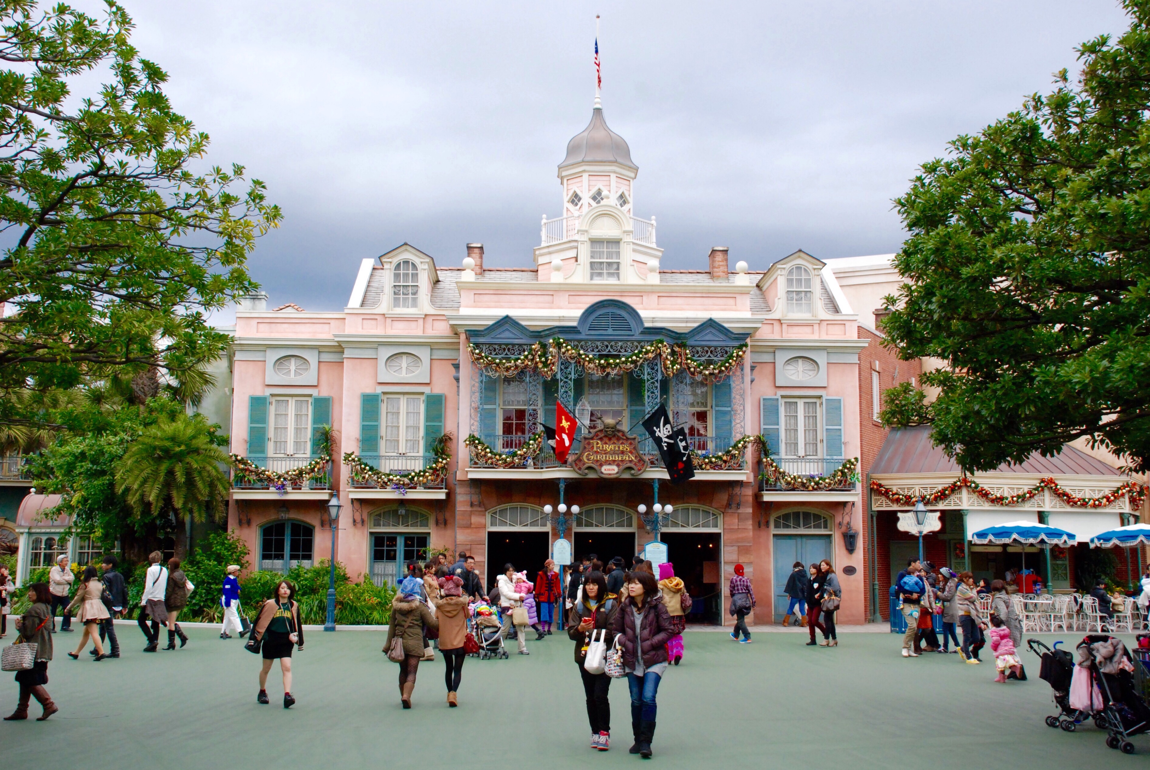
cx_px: 575
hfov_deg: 49.5
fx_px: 1247
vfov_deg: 34.3
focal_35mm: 39
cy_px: 385
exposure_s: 1/400
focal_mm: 26
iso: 800
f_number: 10
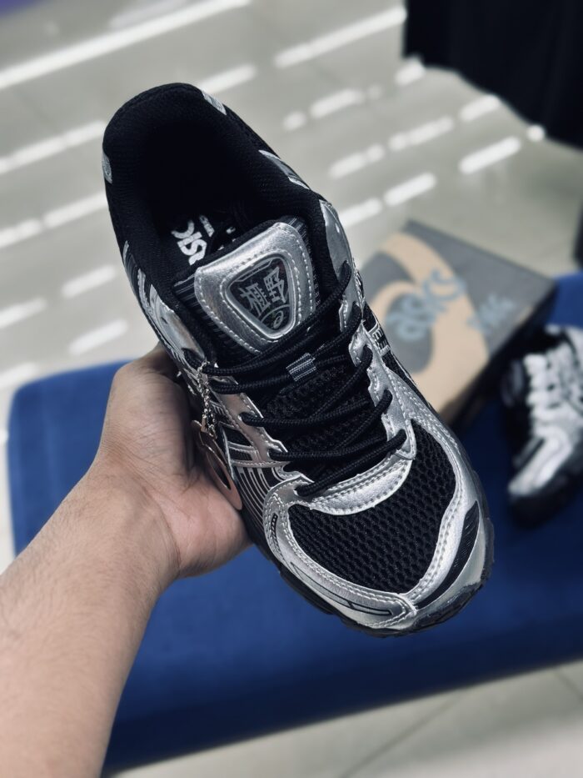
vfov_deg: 39.7
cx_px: 292
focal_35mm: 48
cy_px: 389
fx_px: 1078
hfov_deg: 30.3
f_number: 1.78
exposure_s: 1/100
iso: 100
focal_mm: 6.86
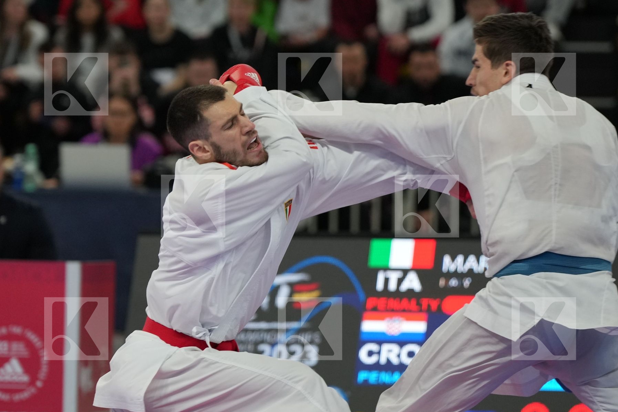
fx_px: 4051
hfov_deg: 8.7
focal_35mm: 236
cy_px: 206
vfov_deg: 5.8
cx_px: 310
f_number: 2.8
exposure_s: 1/1000
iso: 1600
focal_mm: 157
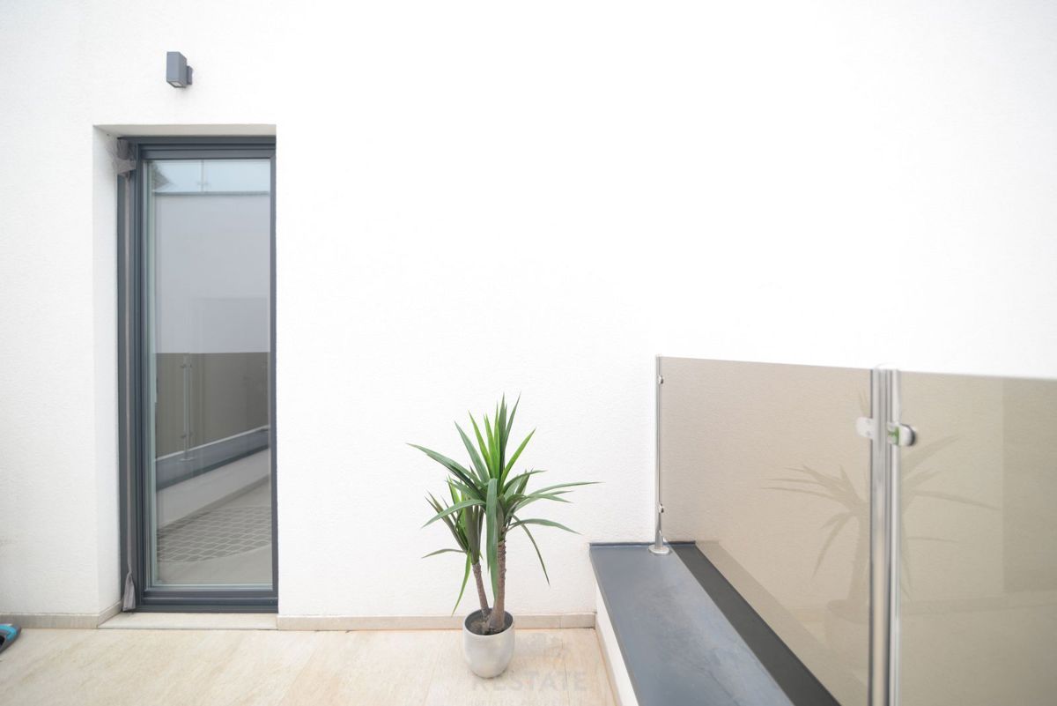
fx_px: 470
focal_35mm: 16
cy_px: 353
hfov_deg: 96.7
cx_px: 528
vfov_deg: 73.8
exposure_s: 1/200
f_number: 22
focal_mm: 16
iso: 125
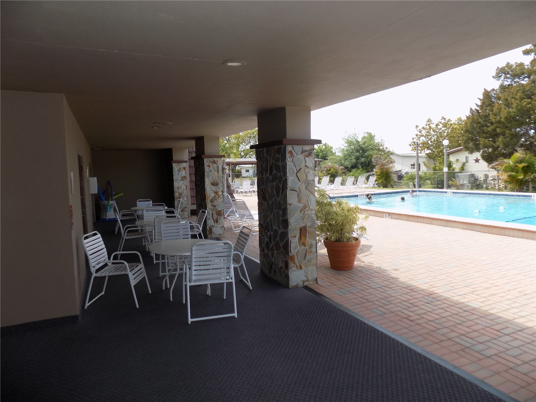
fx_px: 356
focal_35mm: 23
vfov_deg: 58.9
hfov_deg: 73.9
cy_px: 201
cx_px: 268
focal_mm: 4
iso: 80
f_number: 3.1
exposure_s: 1/400
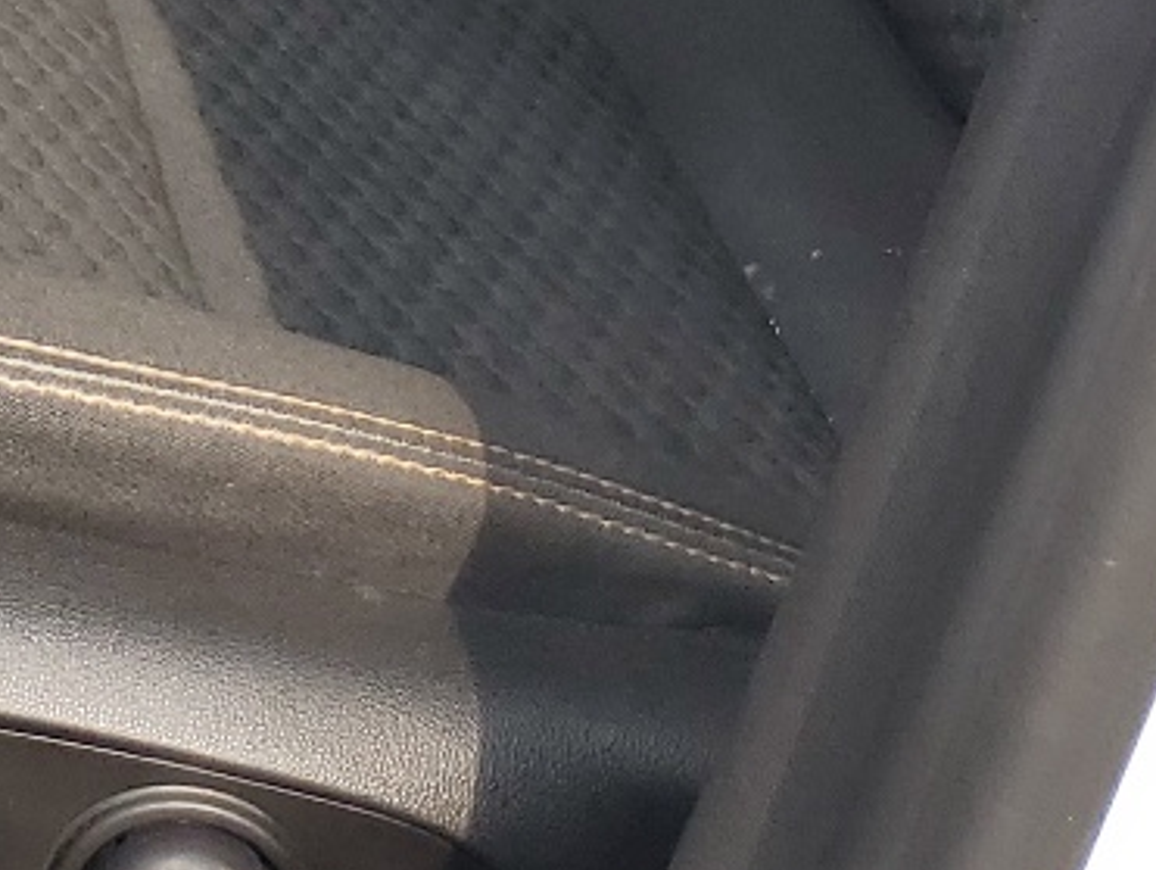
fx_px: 3744
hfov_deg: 15.4
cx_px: -848
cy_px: -861
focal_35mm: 112
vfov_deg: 11.9
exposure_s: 1/556
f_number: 1.5
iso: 50
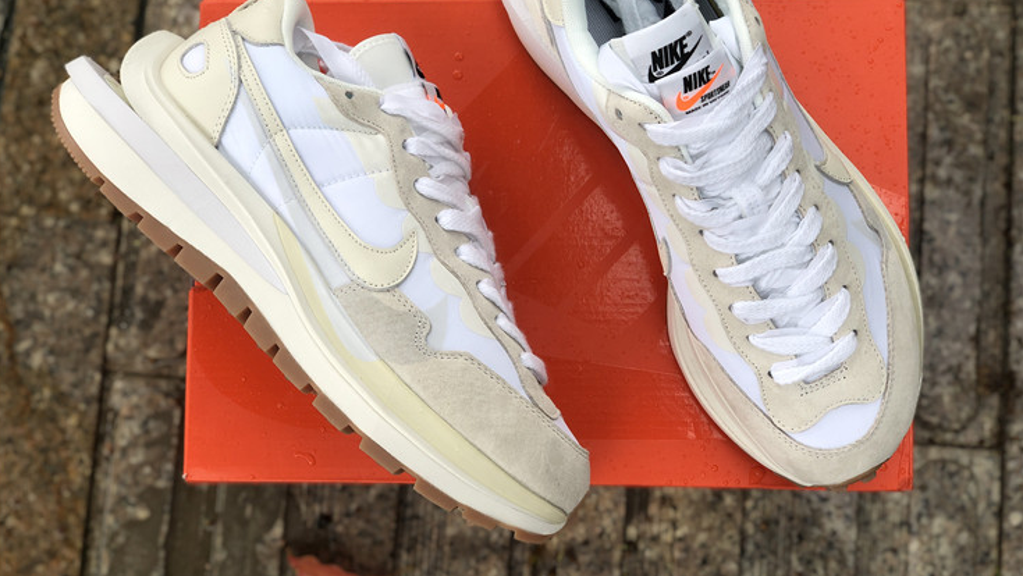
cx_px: 509
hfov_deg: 36.6
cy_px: 225
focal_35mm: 57
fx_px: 1547
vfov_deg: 21.1
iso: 20
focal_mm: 6
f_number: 2.4
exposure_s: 1/120
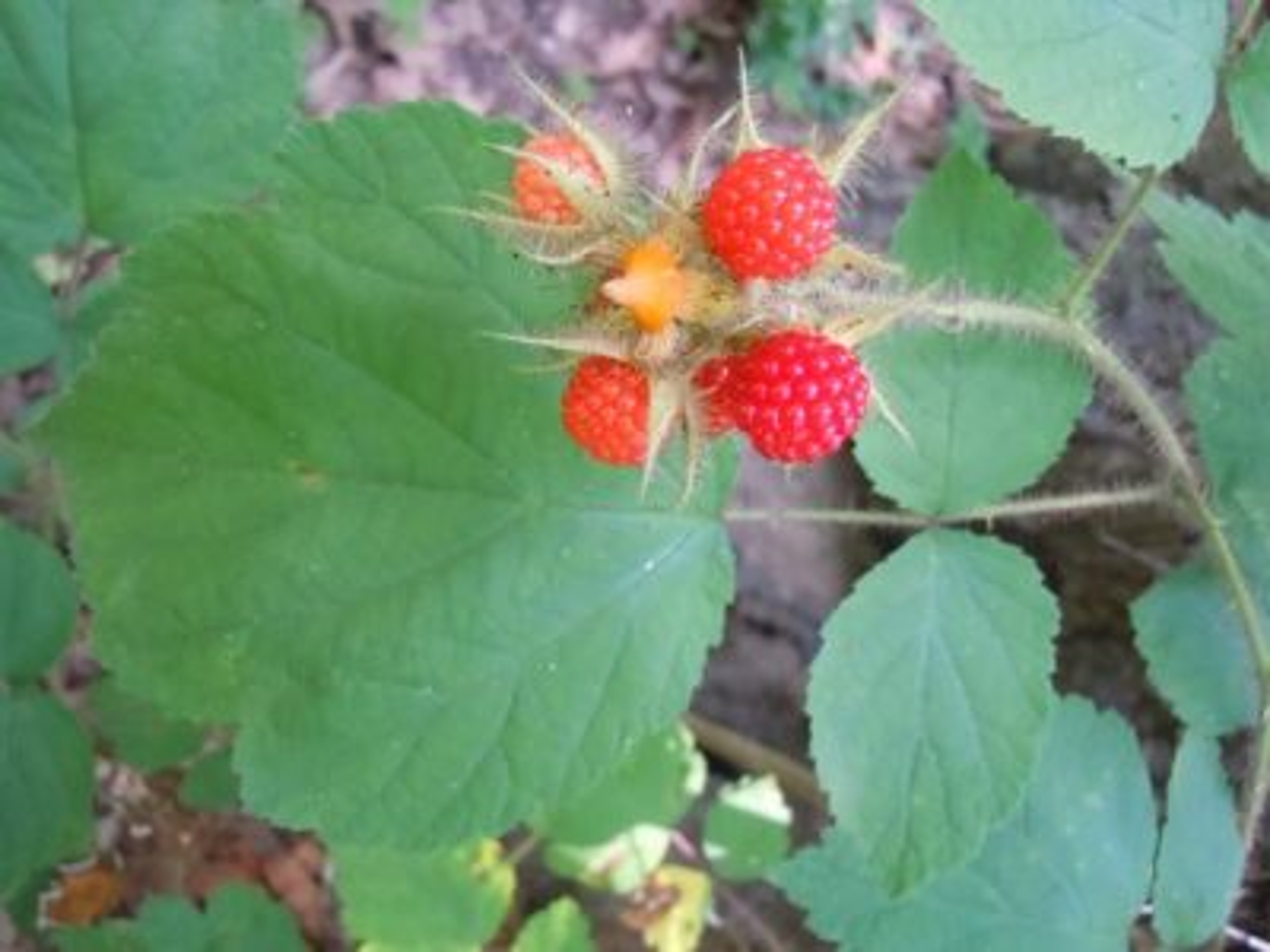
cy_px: 476
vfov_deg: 42.9
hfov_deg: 55.4
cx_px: 635
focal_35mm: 33
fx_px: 1211
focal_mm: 5.9
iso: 800
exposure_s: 1/40
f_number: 4
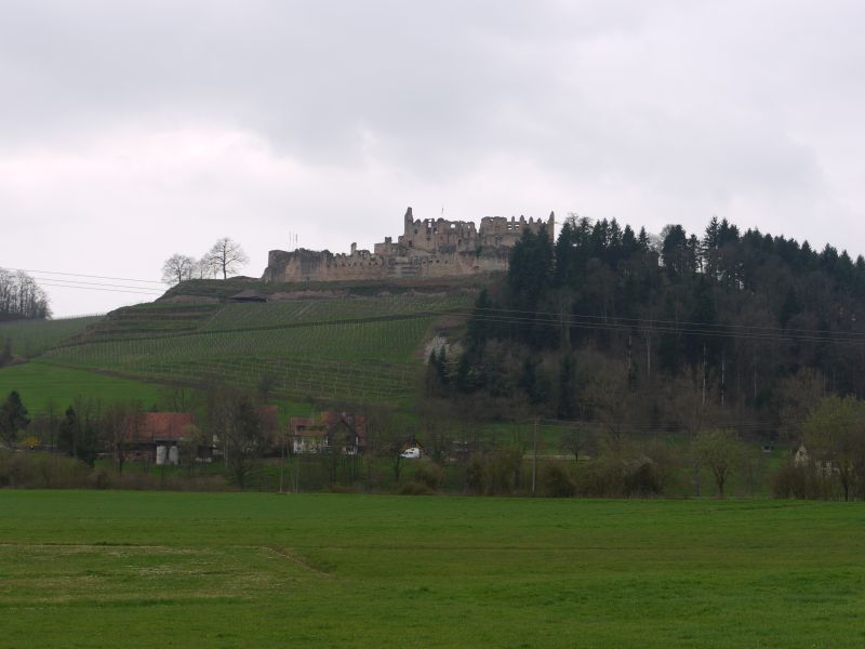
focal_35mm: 56
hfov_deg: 34.3
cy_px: 324
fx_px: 1399
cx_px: 432
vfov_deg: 26.1
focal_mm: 28
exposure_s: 1/250
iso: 100
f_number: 7.1
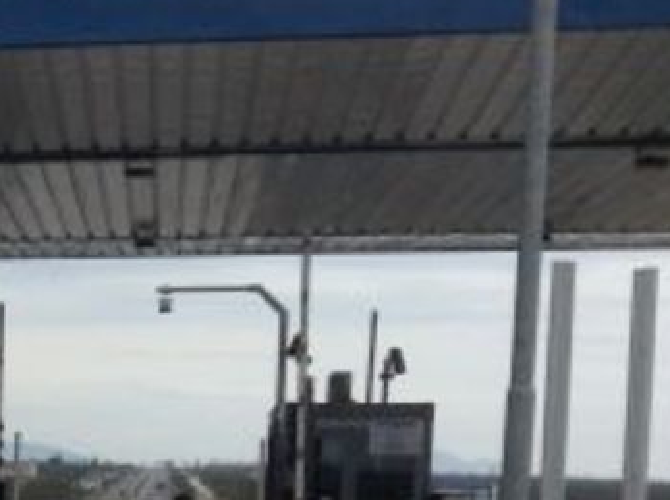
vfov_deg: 12.5
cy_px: 656
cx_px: -373
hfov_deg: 15.7
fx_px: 2203
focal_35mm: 114
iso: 25
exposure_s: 1/1208
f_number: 2.4
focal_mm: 3.3
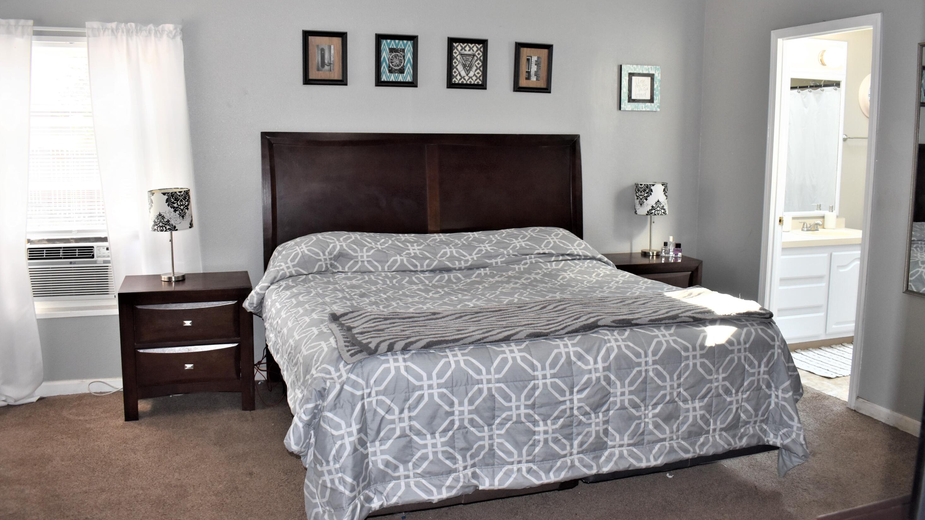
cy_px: 212
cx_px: 464
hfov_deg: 66.1
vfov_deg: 40.0
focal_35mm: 29
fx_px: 711
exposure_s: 1/200
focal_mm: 18
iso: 800
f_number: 5
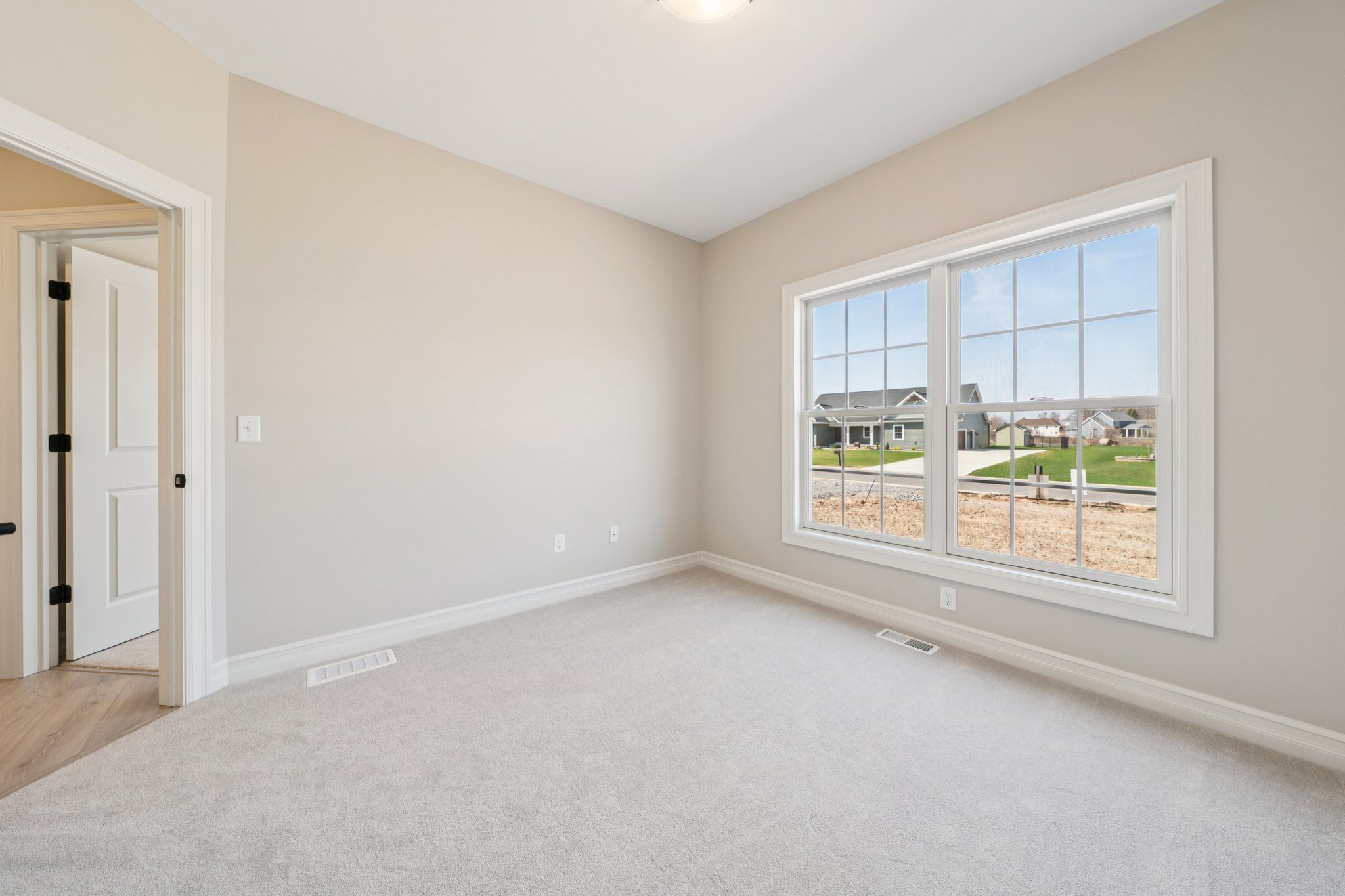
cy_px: 448
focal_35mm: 12
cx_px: 672
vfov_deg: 90.0
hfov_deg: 112.6
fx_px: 448
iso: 250
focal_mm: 12
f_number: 9
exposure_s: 1/30
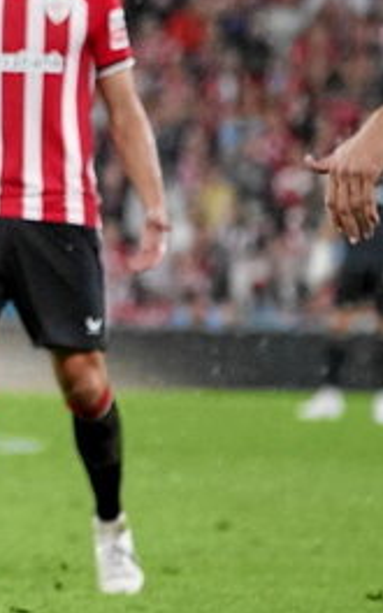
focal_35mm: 814
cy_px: 180
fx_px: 13594
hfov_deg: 1.6
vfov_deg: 2.6
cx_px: -406
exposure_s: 1/1000
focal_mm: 291
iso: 8000
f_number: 5.6
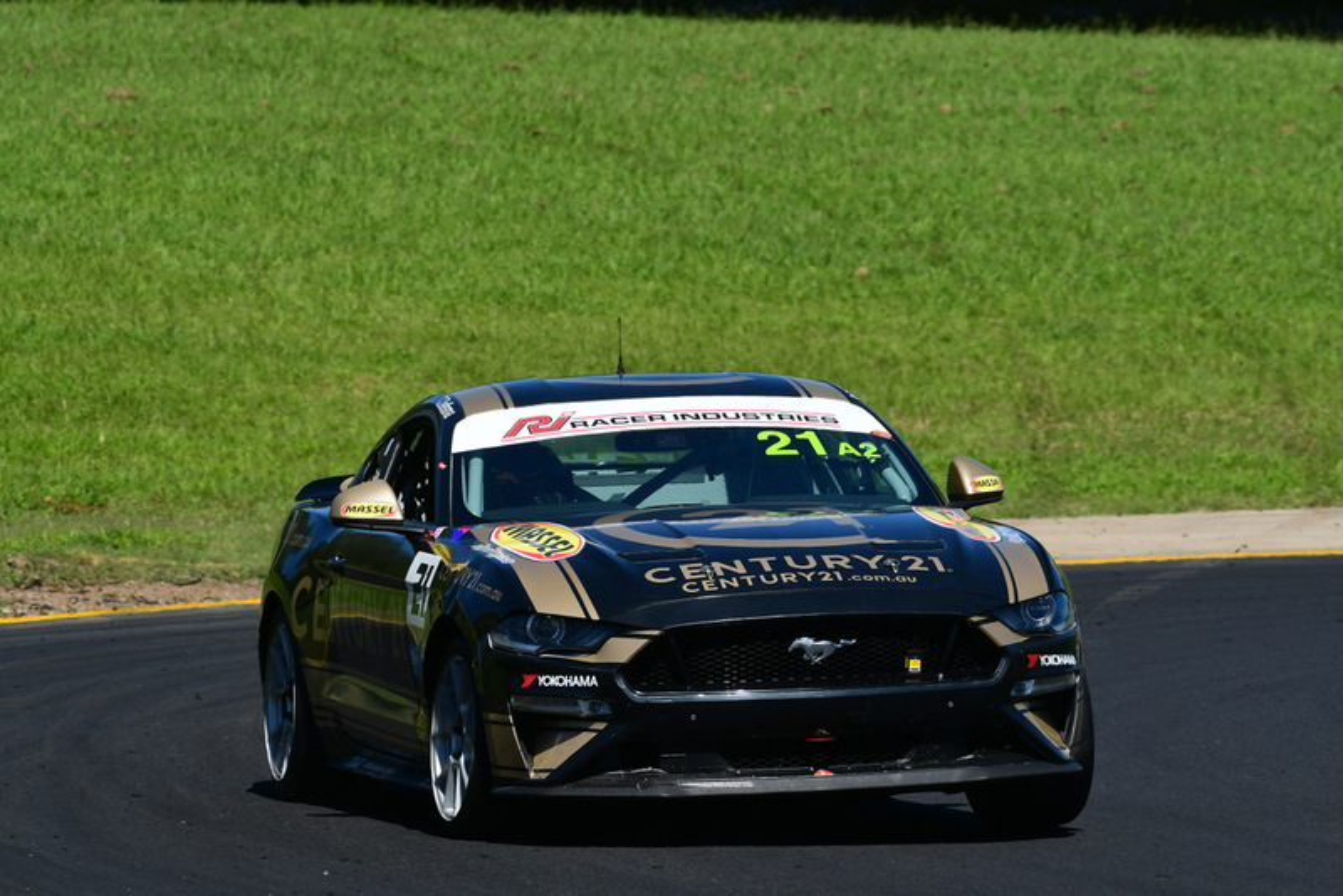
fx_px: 16233
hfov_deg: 4.7
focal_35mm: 435
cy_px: 448
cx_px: 672
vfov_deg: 3.2
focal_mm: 290
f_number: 11
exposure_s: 1/640
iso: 320
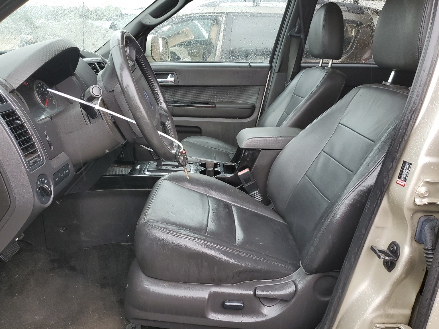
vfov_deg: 51.4
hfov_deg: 65.3
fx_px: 342
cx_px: 223
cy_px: 168
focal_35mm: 27
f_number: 1.5
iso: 67
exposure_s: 1/60.2
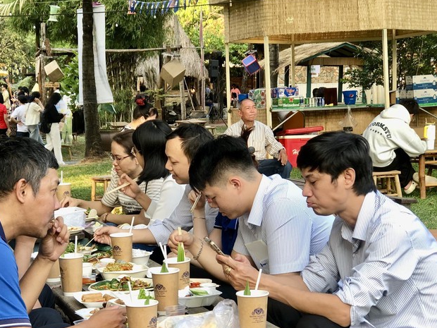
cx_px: 143
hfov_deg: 21.2
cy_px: 224
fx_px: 1161
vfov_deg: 16.0
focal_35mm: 92
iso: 25
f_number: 2.8
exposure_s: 1/33
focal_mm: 6.6
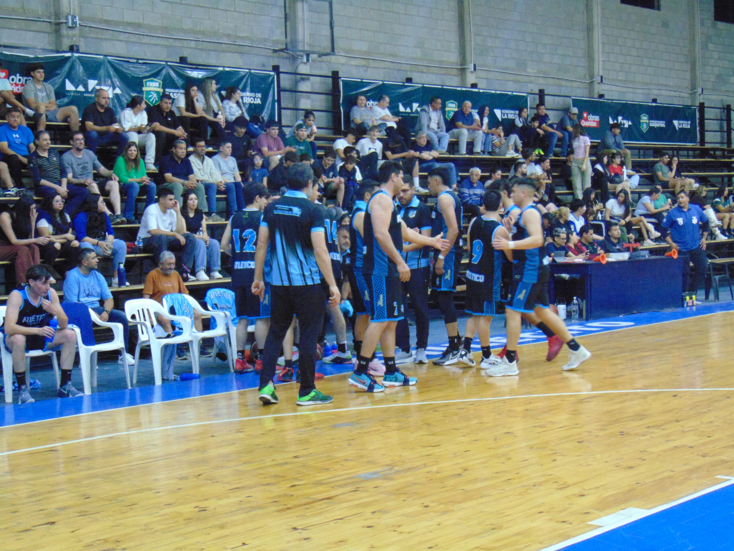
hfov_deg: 32.2
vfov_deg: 24.4
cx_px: 367
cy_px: 276
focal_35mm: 60
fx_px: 1272
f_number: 3.6
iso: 500
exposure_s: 1/60
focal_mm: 10.8
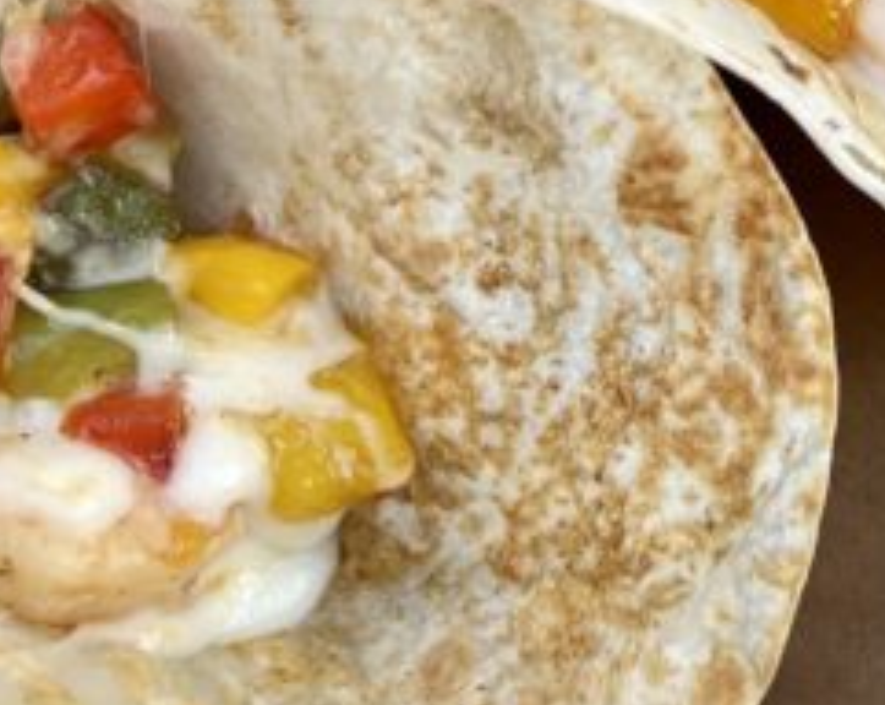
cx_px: 988
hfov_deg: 17.2
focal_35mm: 108
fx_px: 2824
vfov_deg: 13.6
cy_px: -257
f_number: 1.5
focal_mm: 5.7
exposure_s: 1/443
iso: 50
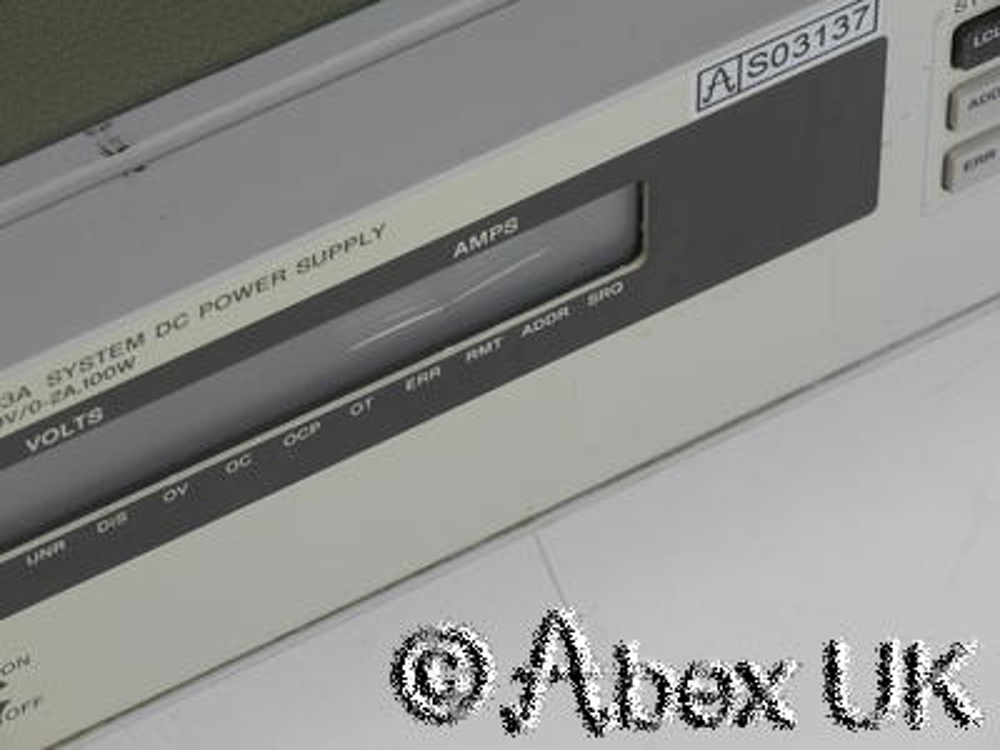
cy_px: 375
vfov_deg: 7.3
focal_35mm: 204
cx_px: 500
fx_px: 5893
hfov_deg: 9.7
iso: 400
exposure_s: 1/5
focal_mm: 102
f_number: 13
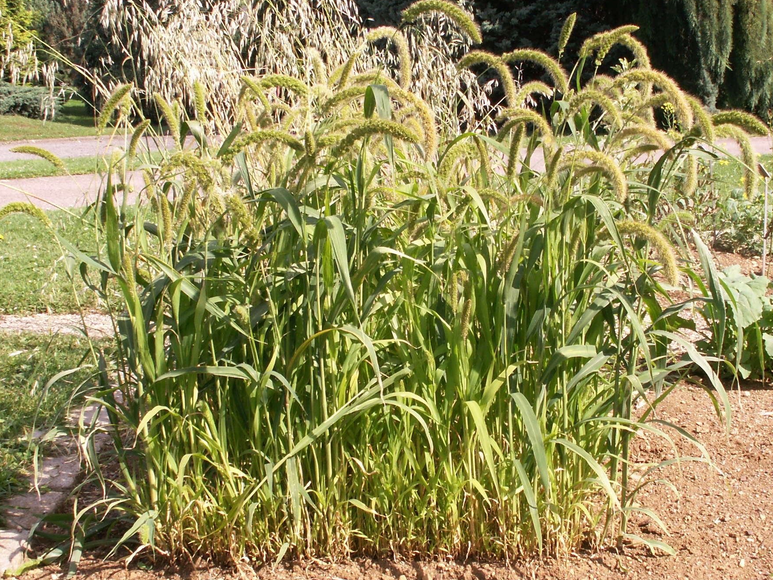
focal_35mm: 36
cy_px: 285
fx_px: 804
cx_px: 388
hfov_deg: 51.4
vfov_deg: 39.7
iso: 50
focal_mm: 5.9
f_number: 5.6
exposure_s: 1/160
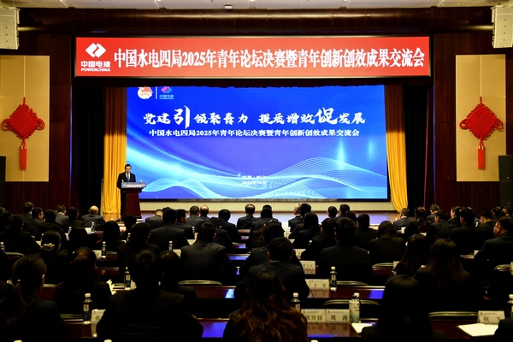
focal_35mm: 40
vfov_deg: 33.4
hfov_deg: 48.5
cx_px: 256
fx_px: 570
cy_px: 171
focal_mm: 40
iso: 1400
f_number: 5.6
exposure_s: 1/40
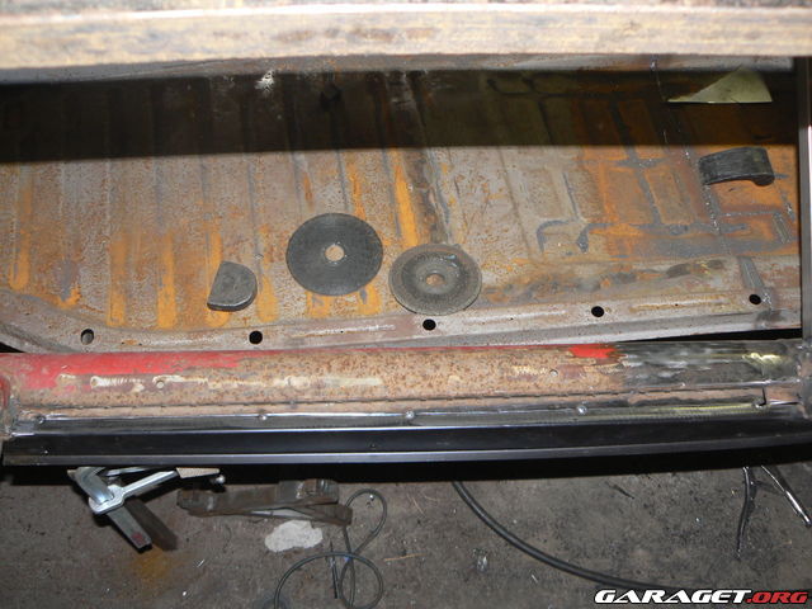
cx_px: 406
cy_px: 304
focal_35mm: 36
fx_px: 844
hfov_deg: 51.4
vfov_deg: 39.7
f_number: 2.8
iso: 100
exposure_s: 1/30
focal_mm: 6
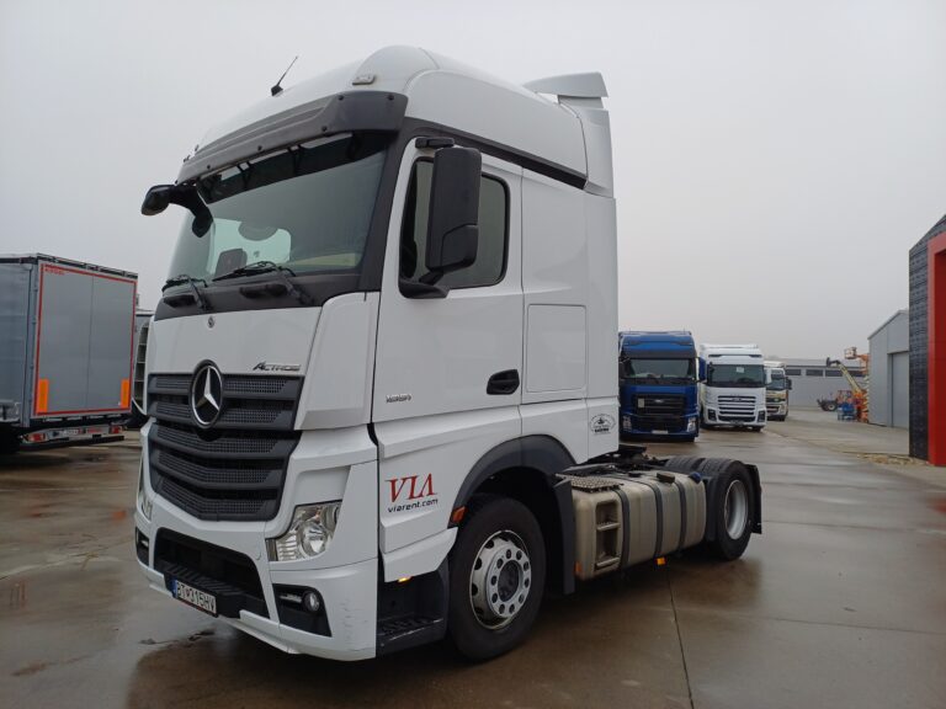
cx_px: 473
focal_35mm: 25
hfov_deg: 69.4
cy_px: 354
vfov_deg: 54.9
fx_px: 683
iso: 50
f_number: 1.8
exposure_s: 1/100
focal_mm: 4.65
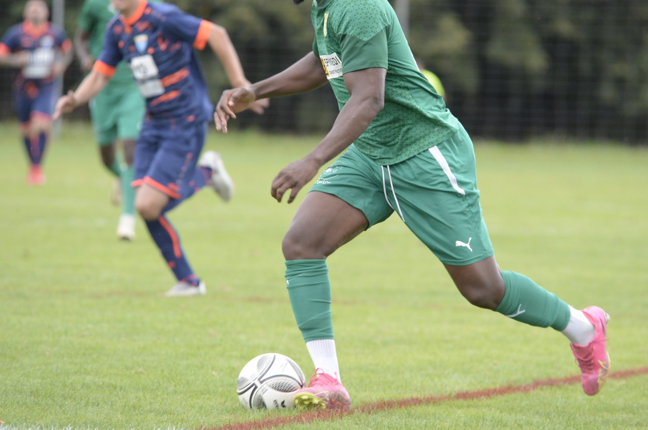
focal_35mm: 378
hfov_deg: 5.5
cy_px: 165
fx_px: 6796
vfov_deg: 3.6
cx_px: 367
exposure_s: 1/640
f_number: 5.3
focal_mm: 300
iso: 2200
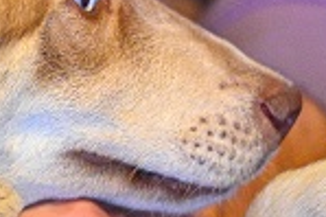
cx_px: 4
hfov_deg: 2.2
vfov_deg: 1.5
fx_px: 8521
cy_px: 50
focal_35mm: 942
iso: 4000
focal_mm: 175
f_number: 2.8
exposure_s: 1/60
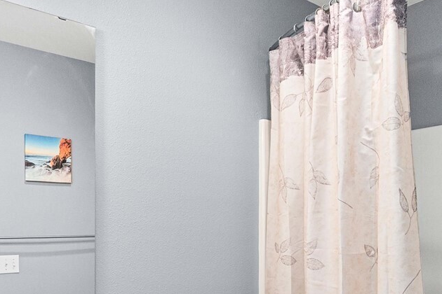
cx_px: 200
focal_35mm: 35
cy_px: 239
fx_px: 430
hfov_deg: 54.4
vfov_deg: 36.4
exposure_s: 1/25
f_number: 7.1
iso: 1000
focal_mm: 13
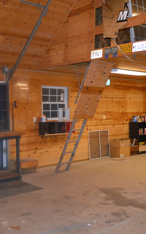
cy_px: 117
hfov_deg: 30.5
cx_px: 81
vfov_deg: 47.2
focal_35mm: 42
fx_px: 267
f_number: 3.5
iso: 500
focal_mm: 18
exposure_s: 1/60
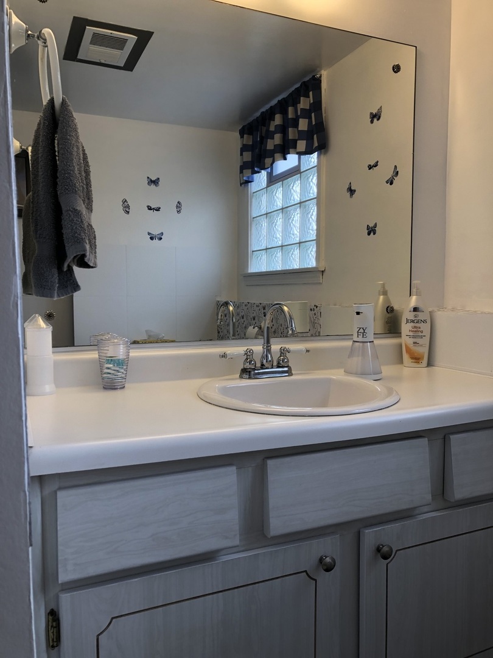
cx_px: 246
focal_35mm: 28
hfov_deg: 49.7
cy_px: 329
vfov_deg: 63.4
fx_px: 532
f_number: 1.8
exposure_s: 1/120
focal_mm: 3.99
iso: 50
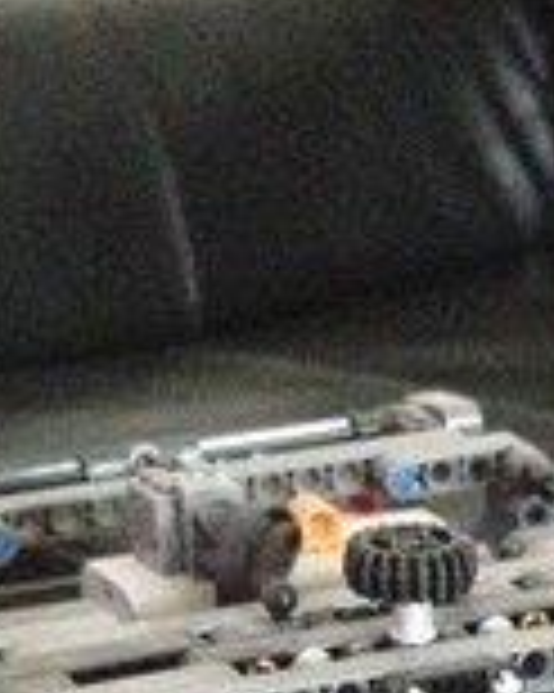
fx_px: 2913
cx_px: 545
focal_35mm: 142
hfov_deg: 10.8
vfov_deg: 12.2
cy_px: 1350
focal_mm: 4.28
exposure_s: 1/15
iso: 800
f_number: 2.4
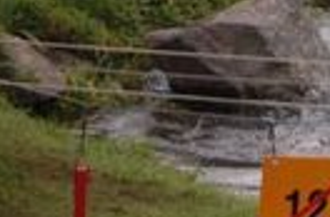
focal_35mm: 1166
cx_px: 615
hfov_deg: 1.8
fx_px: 10650
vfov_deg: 1.2
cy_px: 419
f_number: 5.6
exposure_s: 1/400
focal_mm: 200
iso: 800
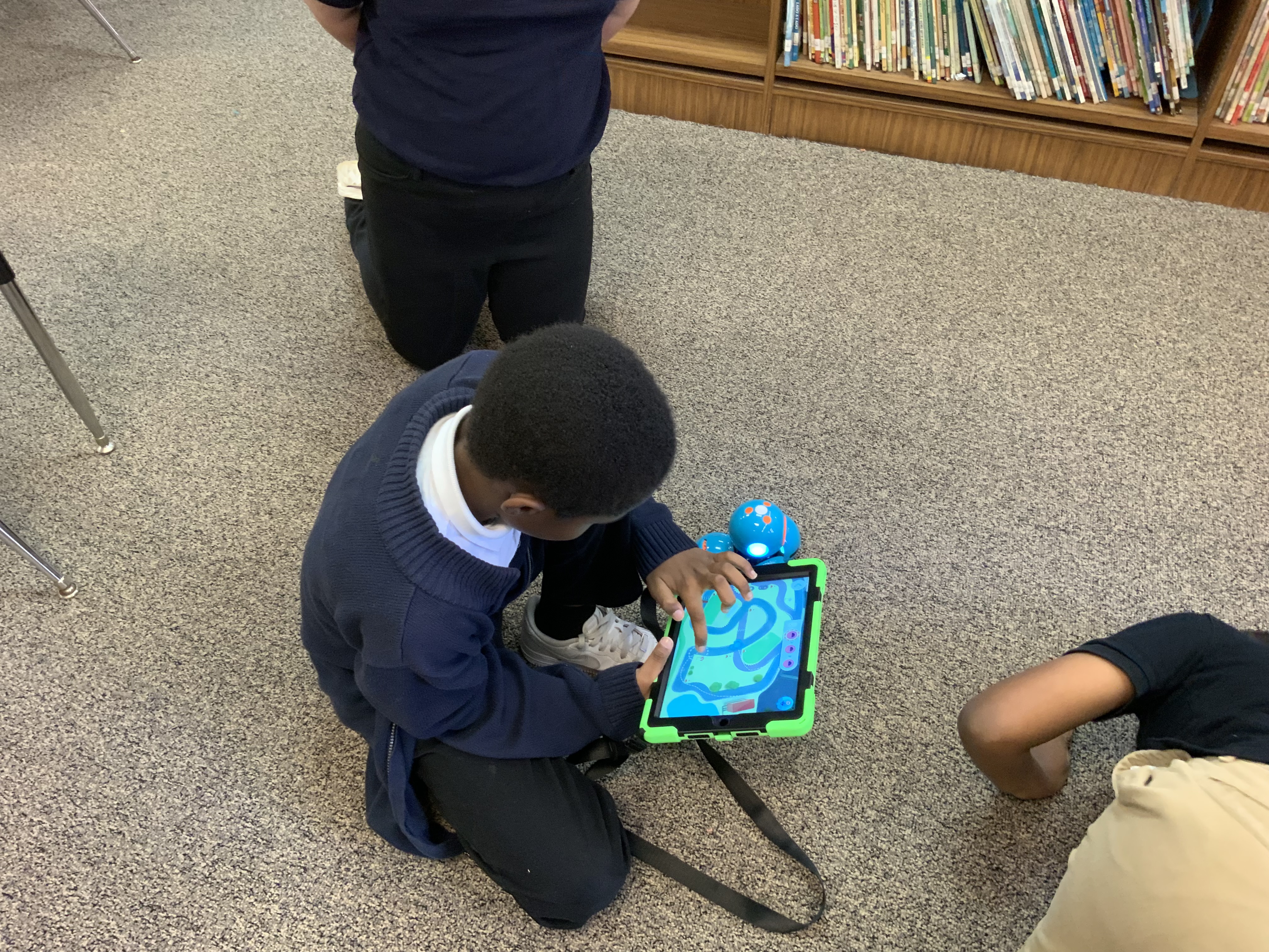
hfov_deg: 61.7
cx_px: 634
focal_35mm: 29
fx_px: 1063
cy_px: 476
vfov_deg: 48.2
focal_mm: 3
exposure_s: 1/60
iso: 200
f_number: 1.8
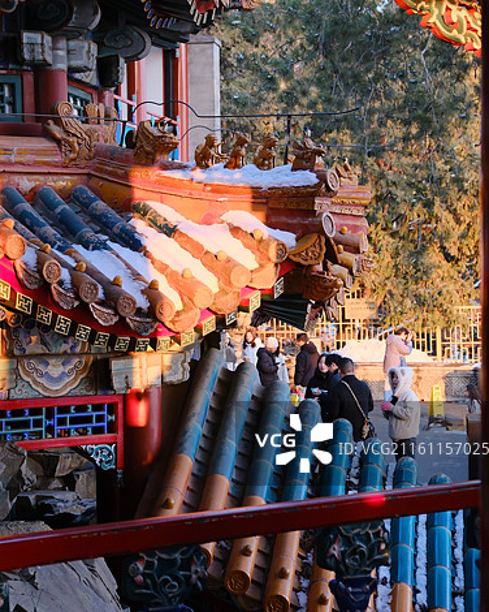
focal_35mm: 75
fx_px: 1357
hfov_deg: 20.4
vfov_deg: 25.2
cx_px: 179
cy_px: 199
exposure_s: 1/100
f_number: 4
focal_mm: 31.5
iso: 640
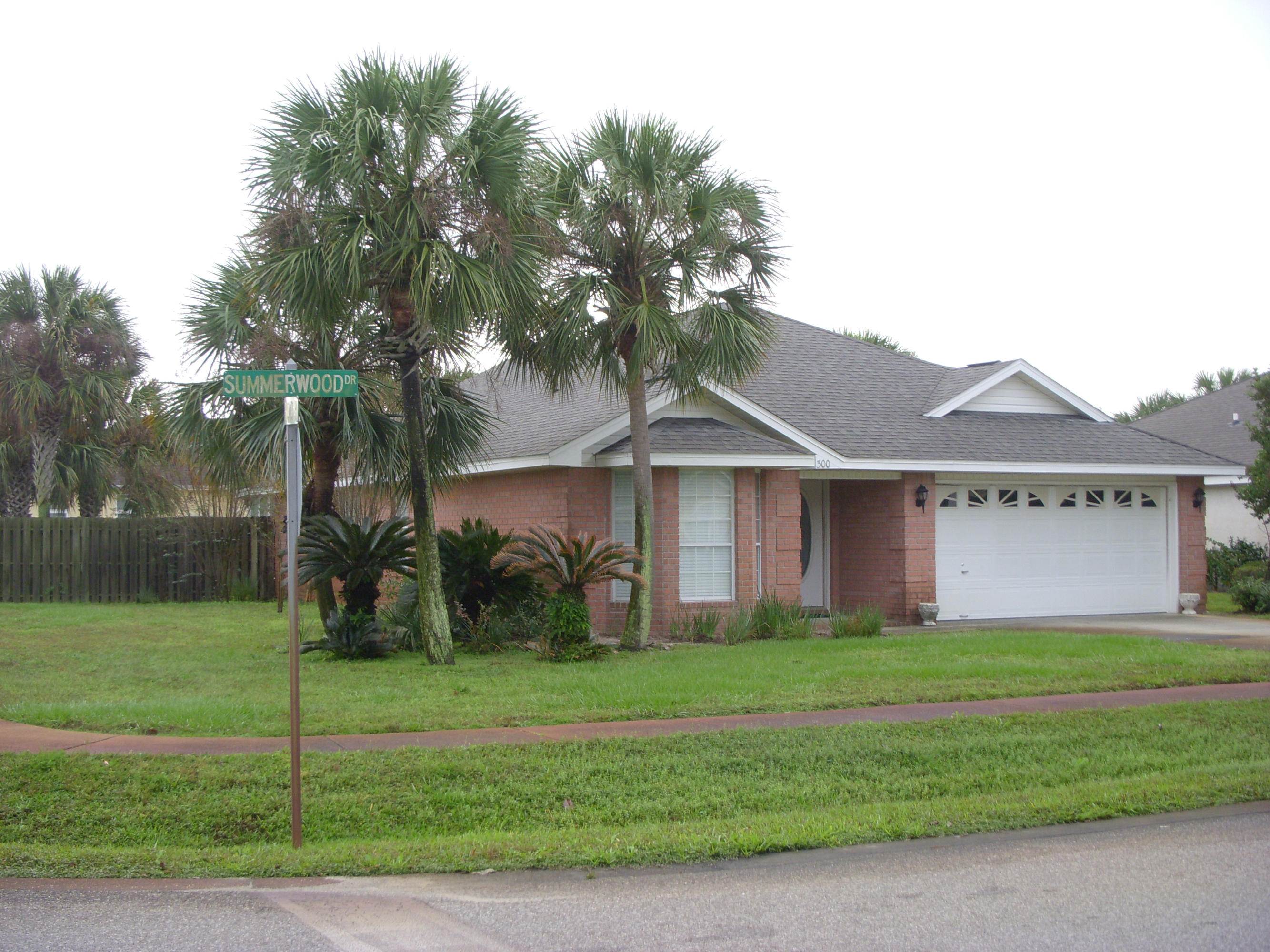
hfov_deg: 40.4
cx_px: 635
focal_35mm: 47
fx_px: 1724
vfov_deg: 30.9
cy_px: 476
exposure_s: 1/125
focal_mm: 7.9
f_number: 3.4
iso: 100
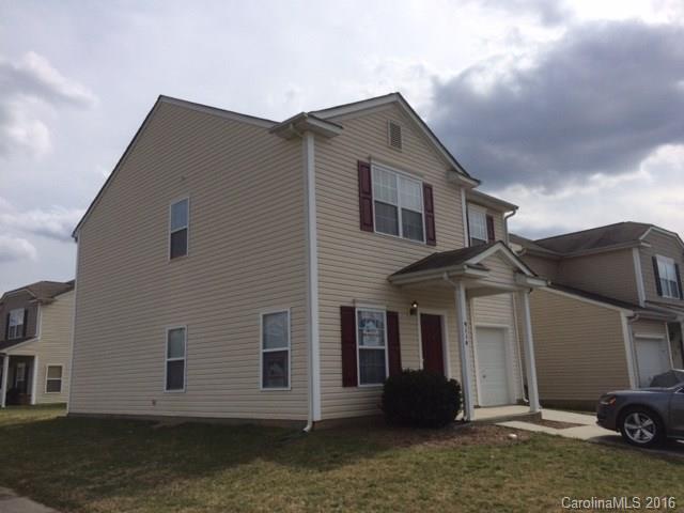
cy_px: 256
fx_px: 573
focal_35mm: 29
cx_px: 342
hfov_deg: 61.7
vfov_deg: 48.2
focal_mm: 4.15
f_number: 2.2
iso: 32
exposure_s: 1/4566
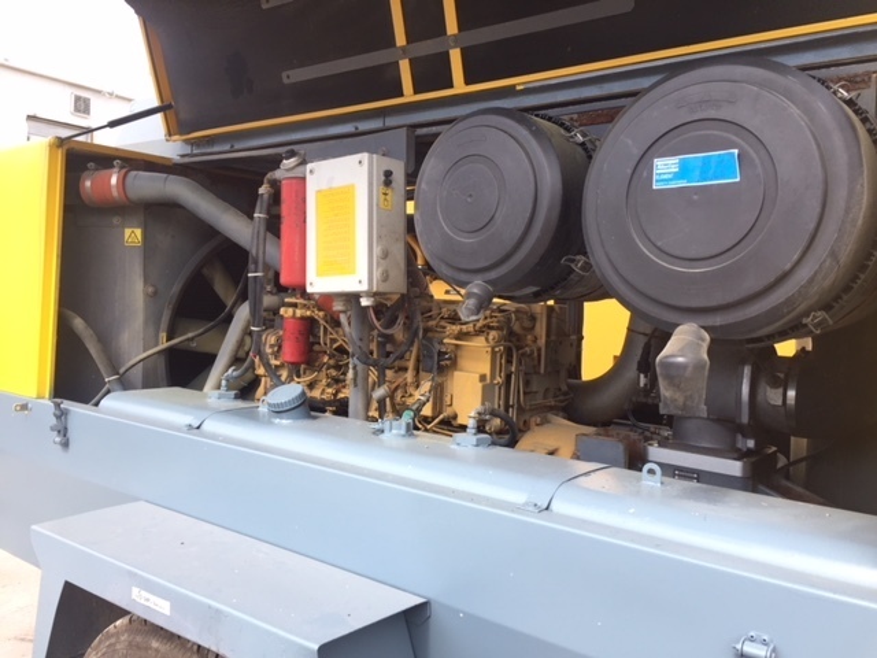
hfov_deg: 61.7
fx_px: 735
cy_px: 329
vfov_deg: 48.2
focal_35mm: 29
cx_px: 438
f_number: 2.2
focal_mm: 4.15
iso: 32
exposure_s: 1/534
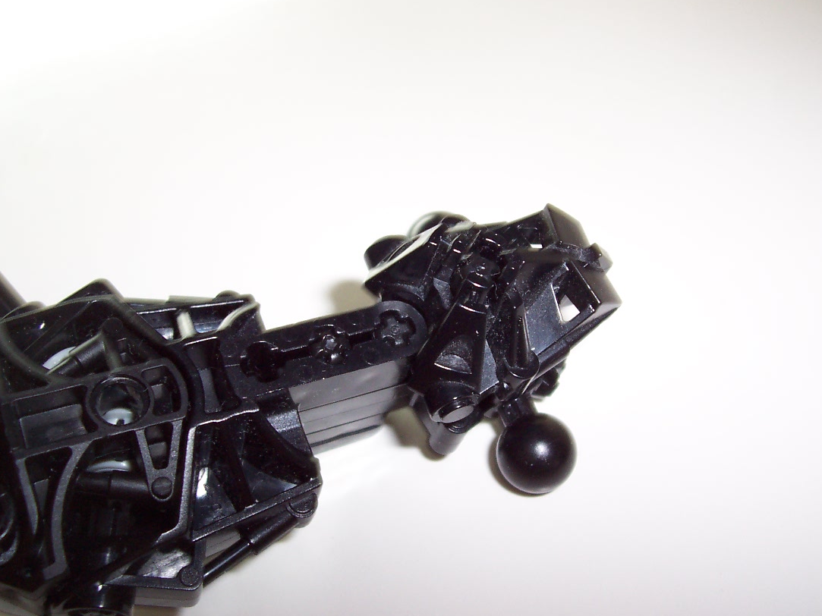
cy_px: 319
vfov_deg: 35.1
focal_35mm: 41
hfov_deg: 45.7
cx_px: 449
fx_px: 973
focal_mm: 5.6
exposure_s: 1/60
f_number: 2.8
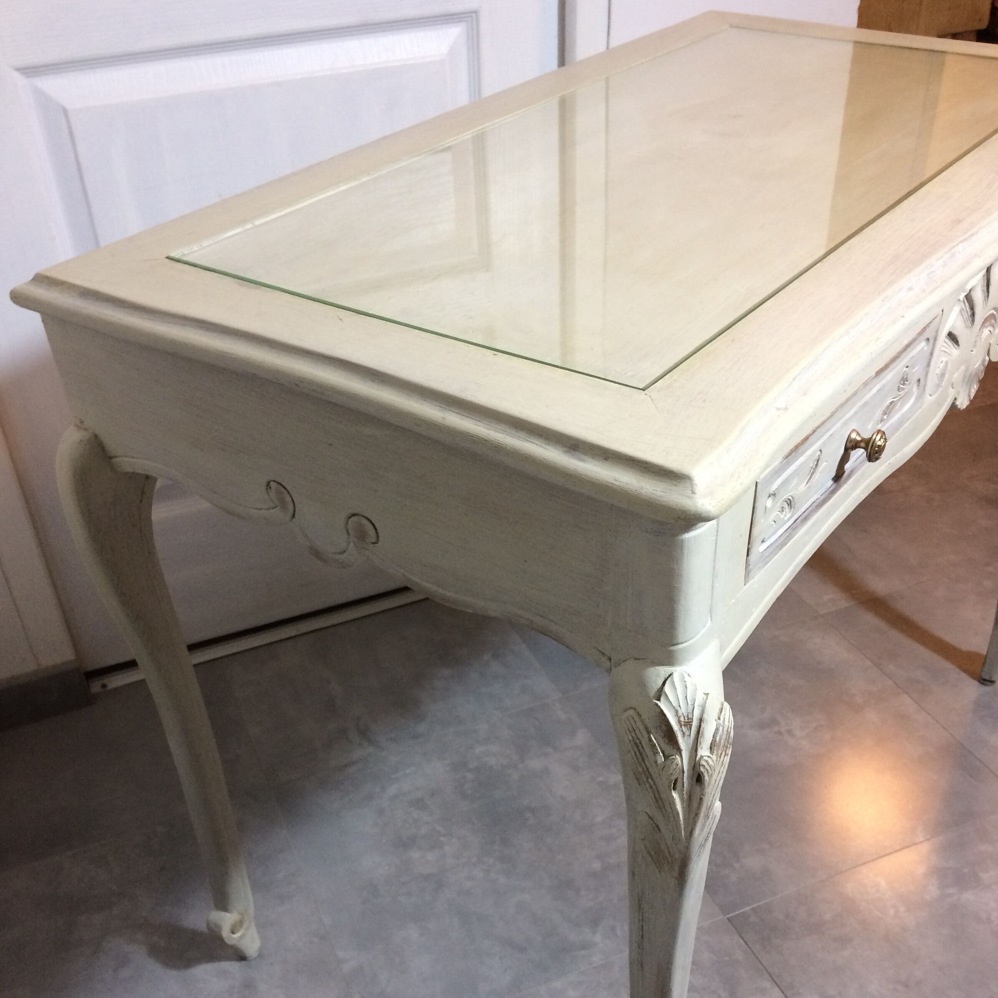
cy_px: 672
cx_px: 498
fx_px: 1142
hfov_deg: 47.2
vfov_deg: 46.4
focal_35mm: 35
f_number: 2.2
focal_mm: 4.15
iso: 200
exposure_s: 1/33
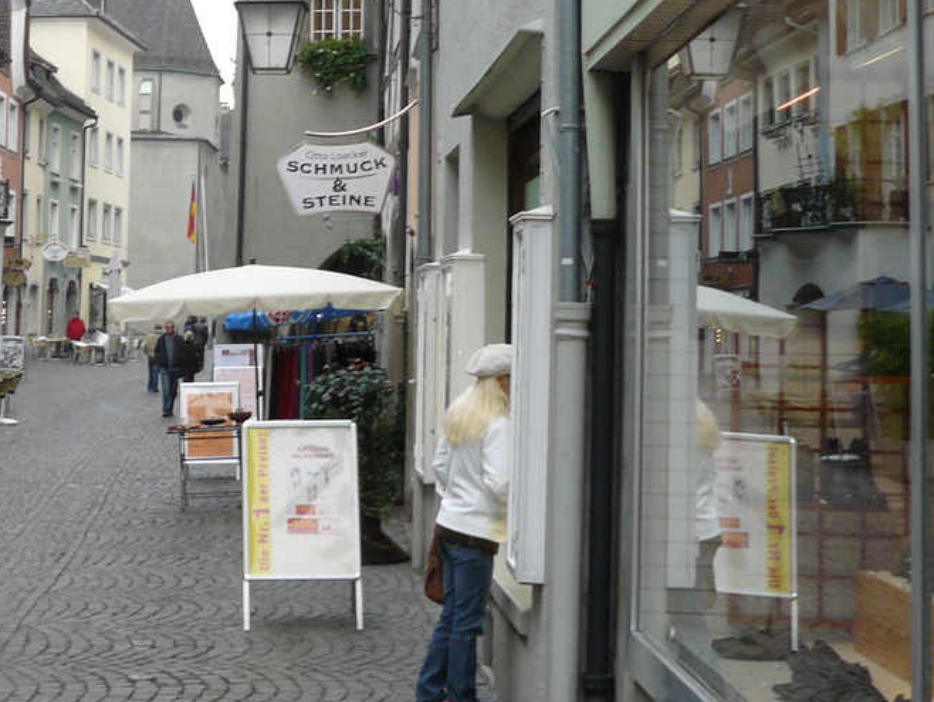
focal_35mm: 70
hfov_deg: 26.5
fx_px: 1889
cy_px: 142
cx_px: 37
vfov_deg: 20.8
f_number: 2.8
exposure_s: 1/125
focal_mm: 6
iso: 100
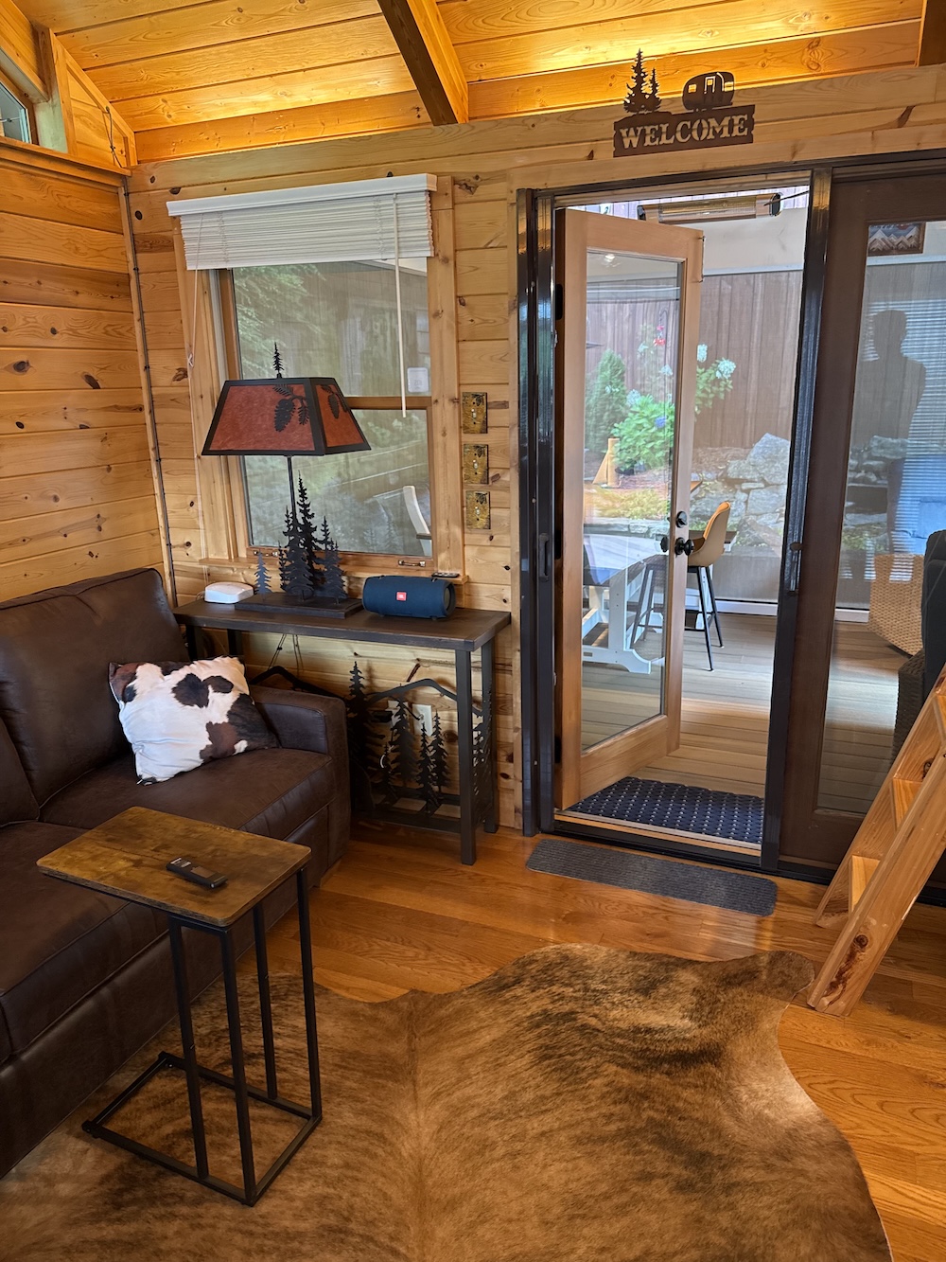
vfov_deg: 71.6
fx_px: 874
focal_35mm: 24
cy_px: 631
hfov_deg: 56.8
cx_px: 473
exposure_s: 1/60
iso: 400
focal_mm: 6.76
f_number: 1.78
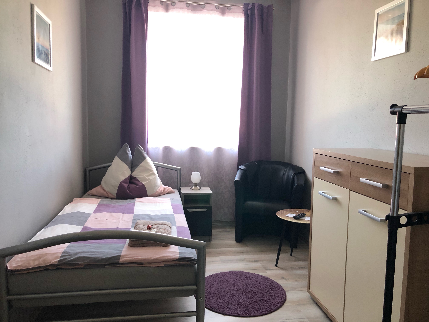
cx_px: 214
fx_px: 347
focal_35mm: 28
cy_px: 161
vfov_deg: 49.7
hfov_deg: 63.4
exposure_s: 1/15
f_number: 1.8
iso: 80
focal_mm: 4
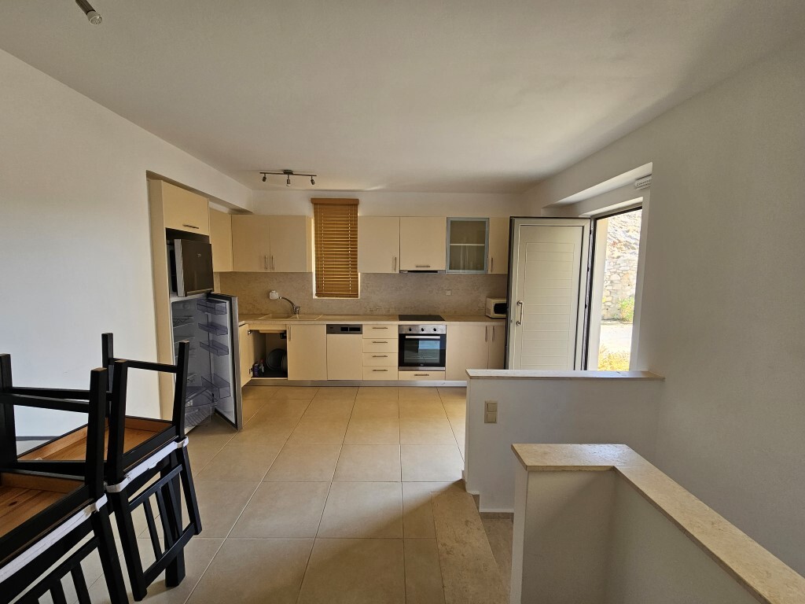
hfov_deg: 106.2
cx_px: 402
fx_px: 302
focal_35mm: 13
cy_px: 302
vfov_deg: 89.9
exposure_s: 1/100
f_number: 2.2
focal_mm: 2.2
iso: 80
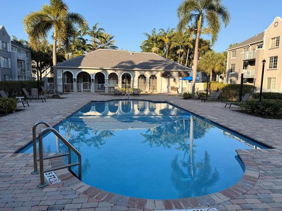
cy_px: 106
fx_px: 196
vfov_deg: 56.8
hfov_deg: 71.6
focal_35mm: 24
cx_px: 141
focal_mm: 6.76
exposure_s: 1/2000
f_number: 1.78
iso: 80
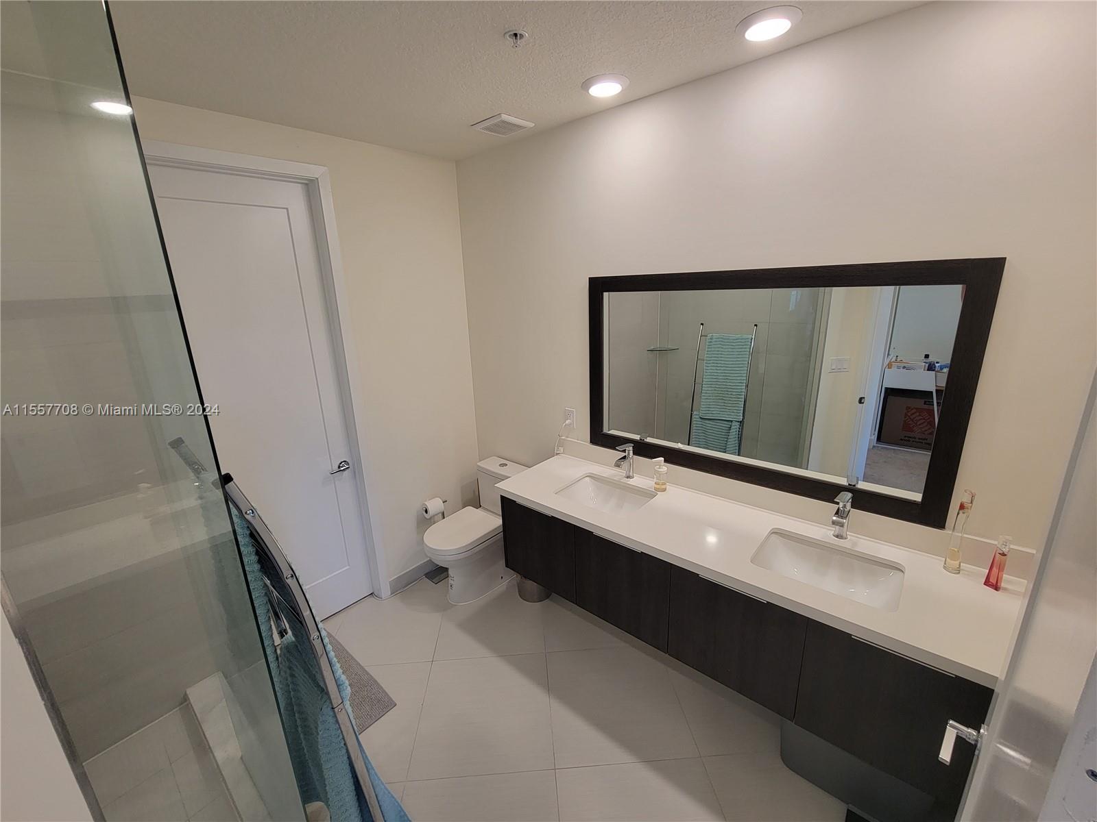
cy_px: 411
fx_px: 412
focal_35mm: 13
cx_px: 548
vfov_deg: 89.9
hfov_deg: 106.2
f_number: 2.2
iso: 80
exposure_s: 1/59
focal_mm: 2.2
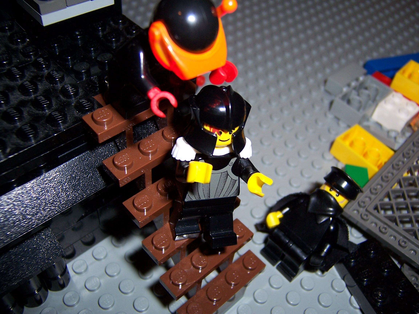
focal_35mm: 33
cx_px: 210
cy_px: 157
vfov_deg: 42.9
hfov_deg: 55.4
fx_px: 399
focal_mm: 5.5
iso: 80
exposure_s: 1/60
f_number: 2.8
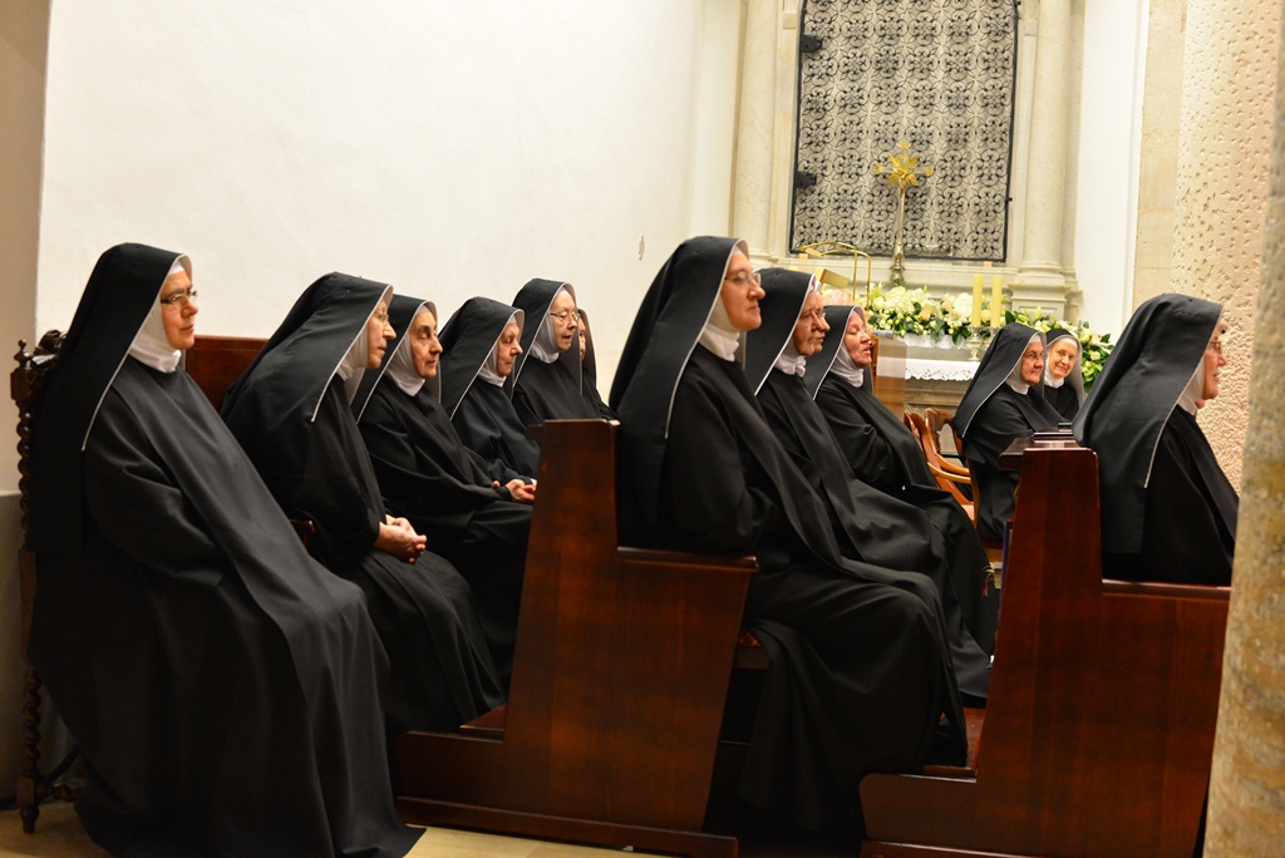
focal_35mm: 50
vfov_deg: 27.0
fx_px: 1786
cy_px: 429
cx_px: 642
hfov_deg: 39.6
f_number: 4
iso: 2000
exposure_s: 1/125
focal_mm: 50
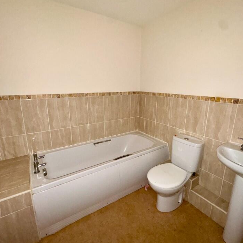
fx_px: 143
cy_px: 118
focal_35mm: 18
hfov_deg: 80.7
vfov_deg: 80.7
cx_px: 125
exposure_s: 1/34
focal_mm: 2.22
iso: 125
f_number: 2.2
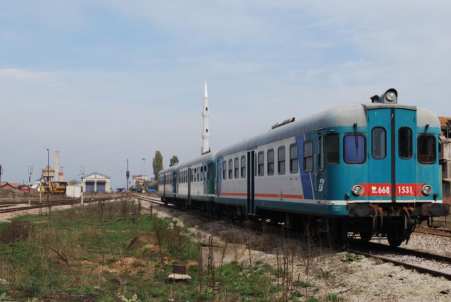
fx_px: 753
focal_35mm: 60
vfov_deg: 22.7
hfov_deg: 33.4
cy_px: 151
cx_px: 226
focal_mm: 40
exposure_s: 1/200
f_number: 7.1
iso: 100
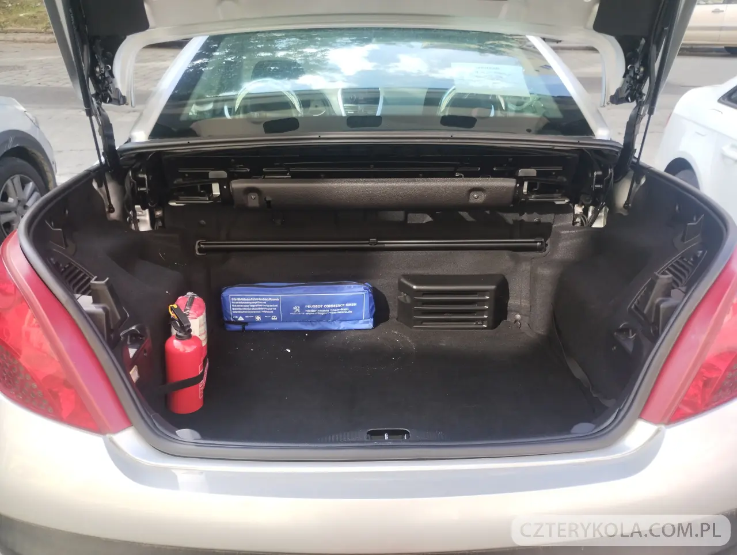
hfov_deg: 63.4
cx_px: 368
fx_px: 597
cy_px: 278
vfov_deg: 49.9
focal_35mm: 28
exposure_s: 1/100
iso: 110
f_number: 1.8
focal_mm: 4.27
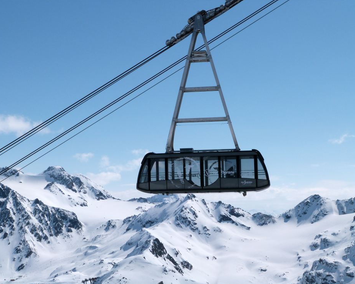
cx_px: 168
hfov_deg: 29.1
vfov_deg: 23.5
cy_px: 142
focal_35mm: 65
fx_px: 683
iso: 100
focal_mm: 11
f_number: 5.6
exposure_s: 1/2000
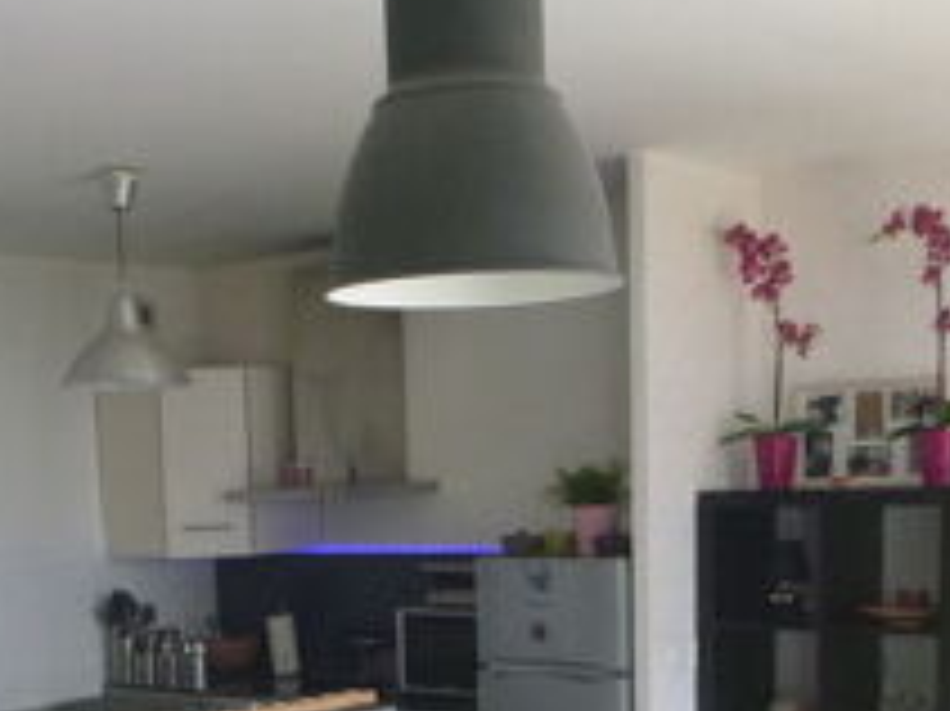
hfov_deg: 33.7
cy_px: 738
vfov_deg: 24.3
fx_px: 1563
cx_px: 401
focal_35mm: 57
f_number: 3.9
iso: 400
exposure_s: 1/60
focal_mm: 4.5
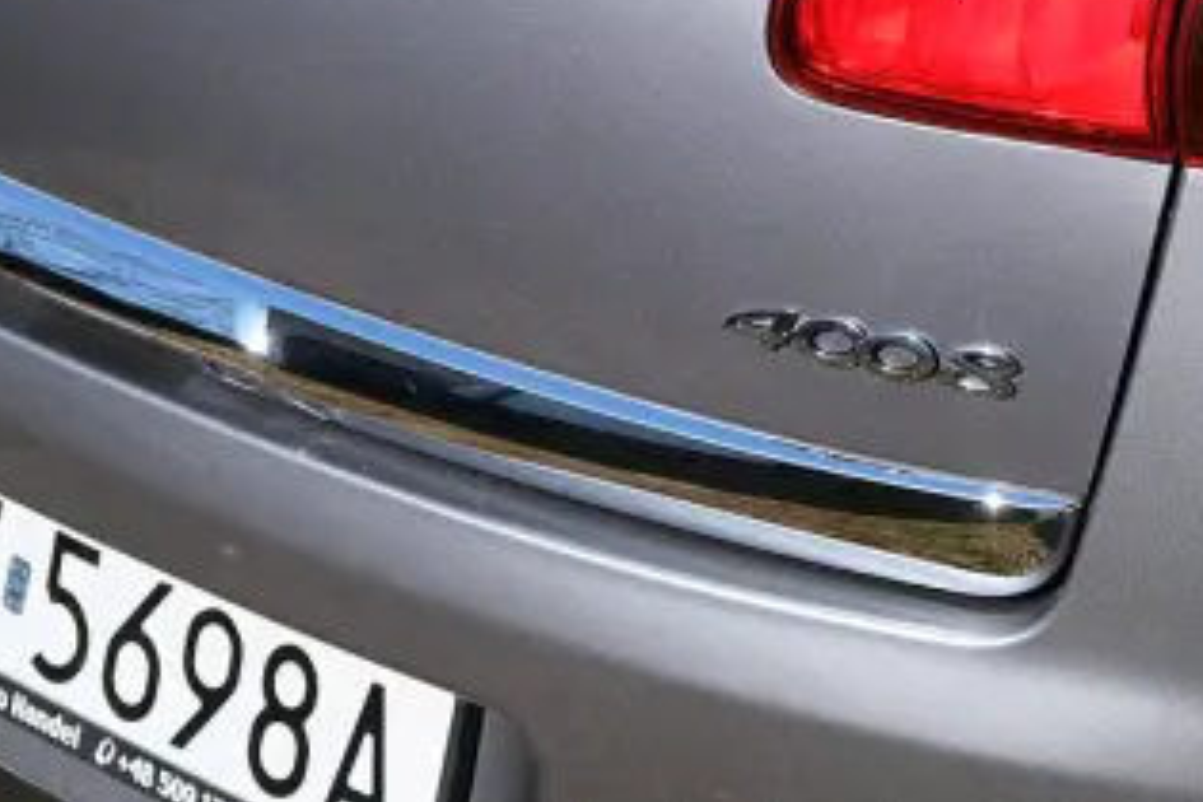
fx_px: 4344
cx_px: 966
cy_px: -8
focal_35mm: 130
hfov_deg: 15.7
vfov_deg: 10.5
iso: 320
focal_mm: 42.5
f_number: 5.6
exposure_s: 1/950
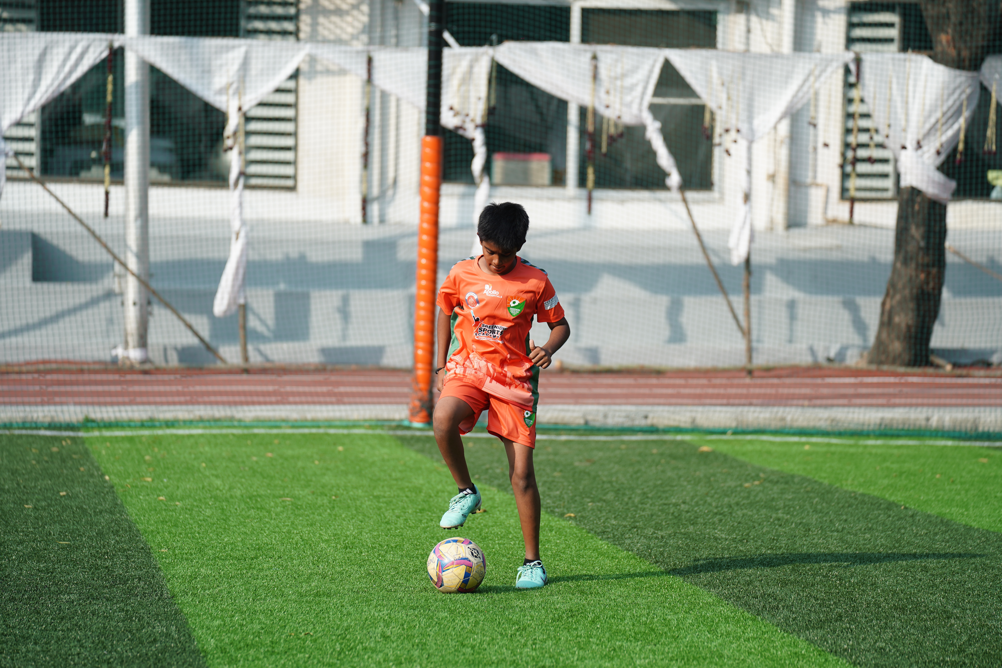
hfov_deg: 16.8
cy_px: 334
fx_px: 3395
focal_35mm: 122
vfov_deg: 11.2
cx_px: 501
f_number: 2.8
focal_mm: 122
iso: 100
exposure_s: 1/1000
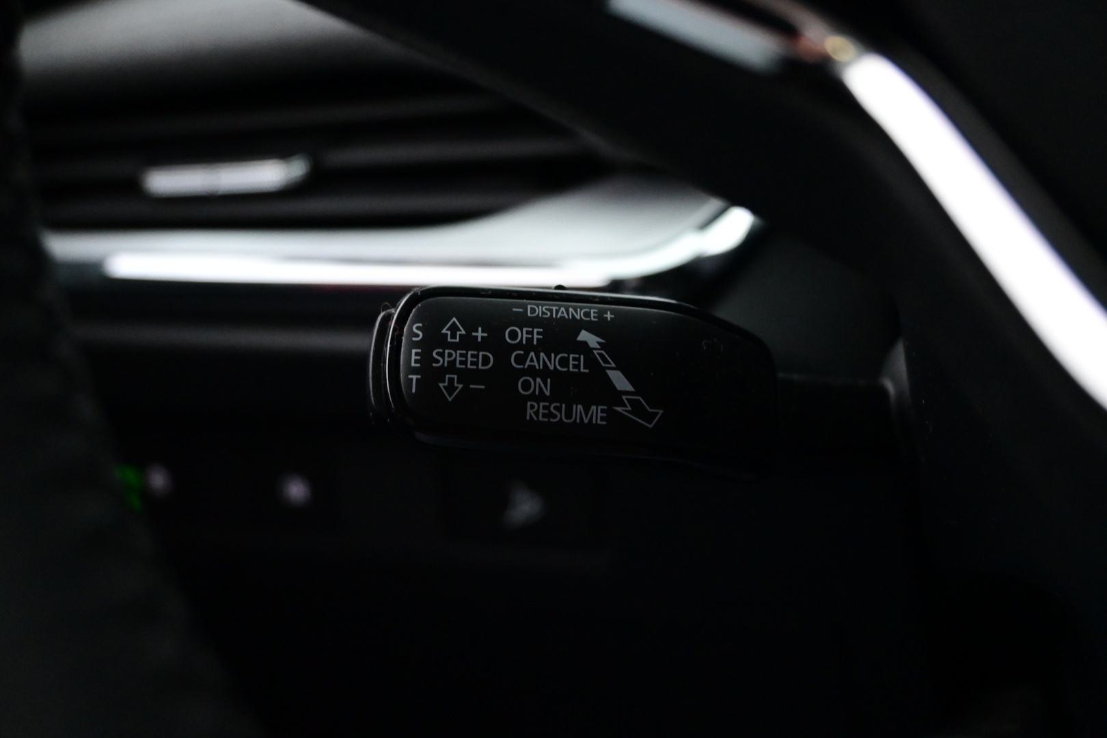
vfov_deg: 32.4
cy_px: 369
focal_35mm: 41
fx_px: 1268
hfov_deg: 47.2
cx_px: 554
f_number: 4.5
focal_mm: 27.5
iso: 4500
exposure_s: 1/40
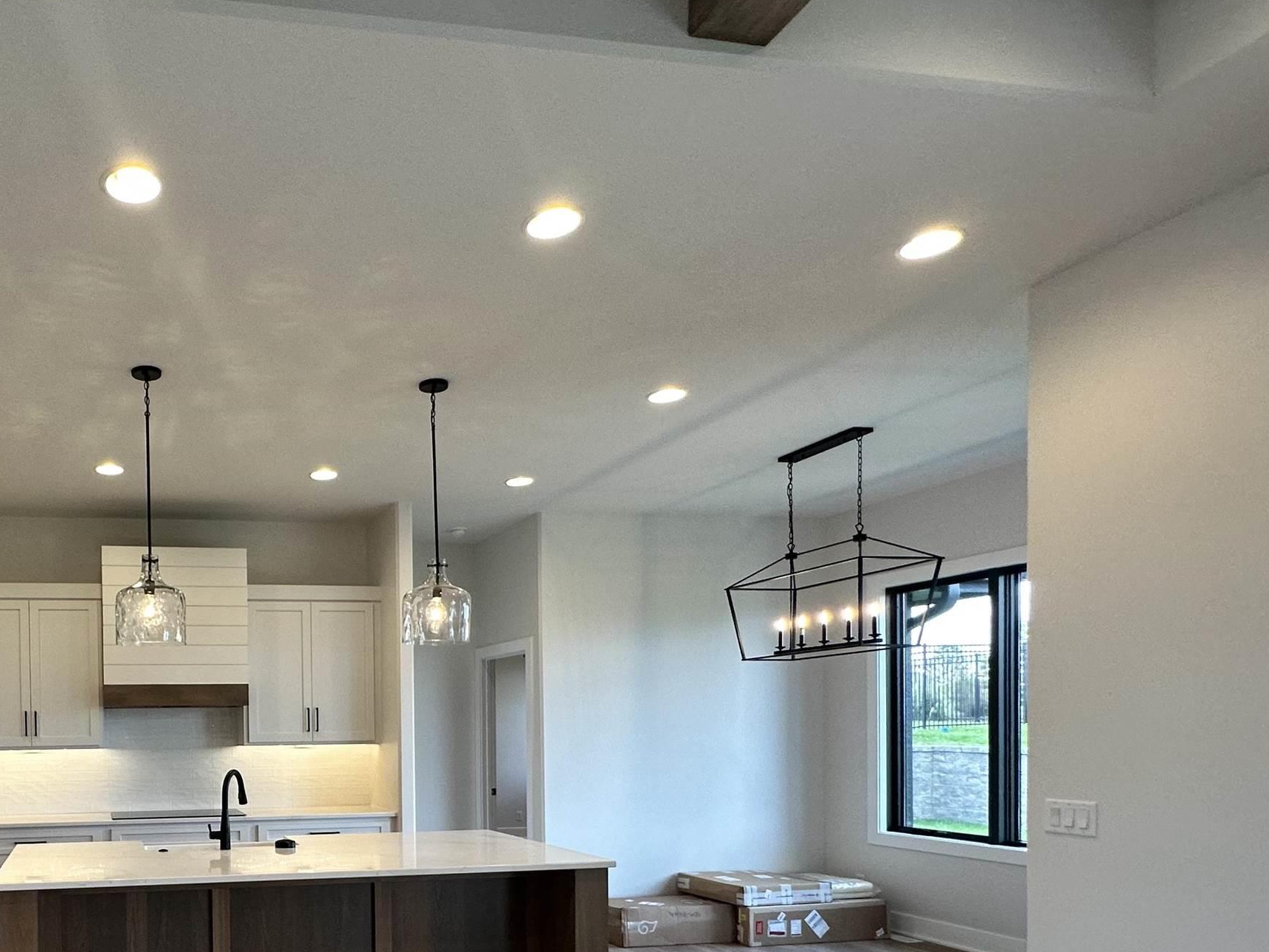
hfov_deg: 62.8
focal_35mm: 25
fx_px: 916
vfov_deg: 51.8
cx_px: 233
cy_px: 746
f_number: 2.2
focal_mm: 2.22
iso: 125
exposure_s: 1/120
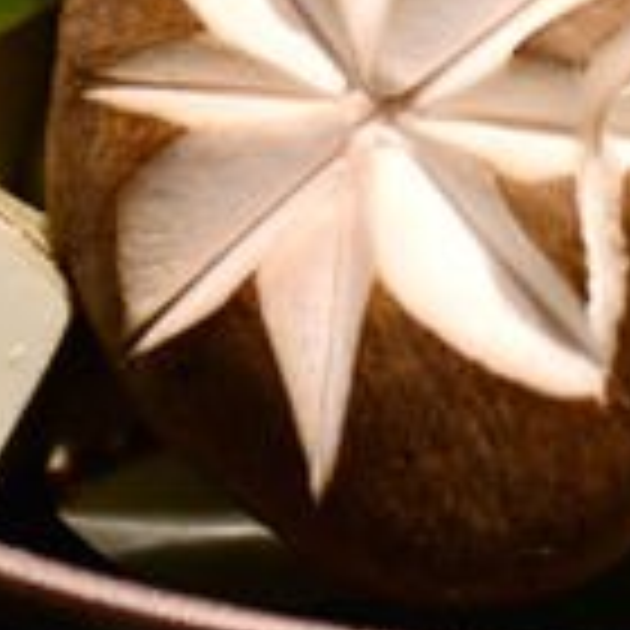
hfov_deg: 4.3
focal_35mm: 409
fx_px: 8422
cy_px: -443
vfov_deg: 4.2
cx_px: 765
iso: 640
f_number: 4.8
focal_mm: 56
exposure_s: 1/100
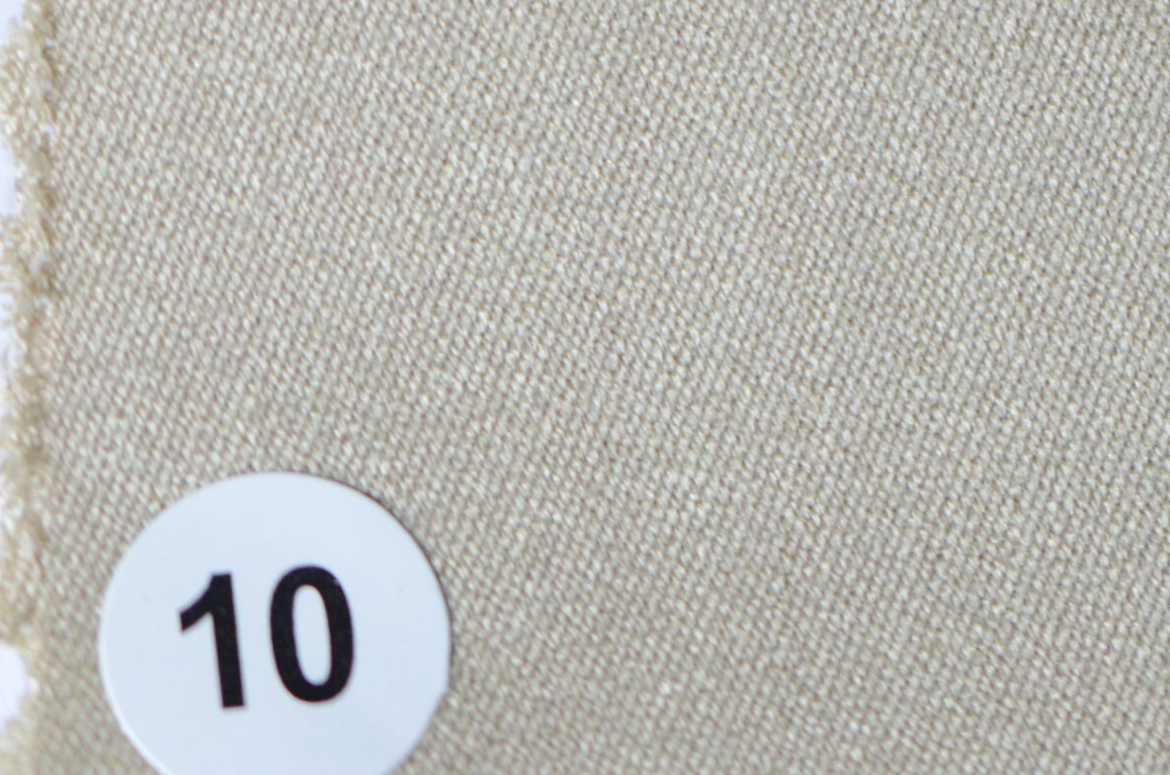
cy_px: 112
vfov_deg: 4.7
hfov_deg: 7.1
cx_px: 971
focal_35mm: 292
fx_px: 9470
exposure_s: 1/125
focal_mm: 90
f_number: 3.8
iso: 800
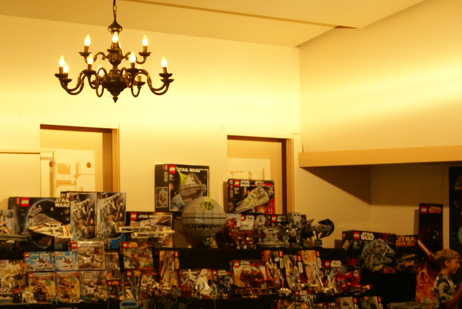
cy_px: 214
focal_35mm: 120
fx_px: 1540
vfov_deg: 11.4
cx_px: 174
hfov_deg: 17.0
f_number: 4.5
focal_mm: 45
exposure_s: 1/60
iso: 400
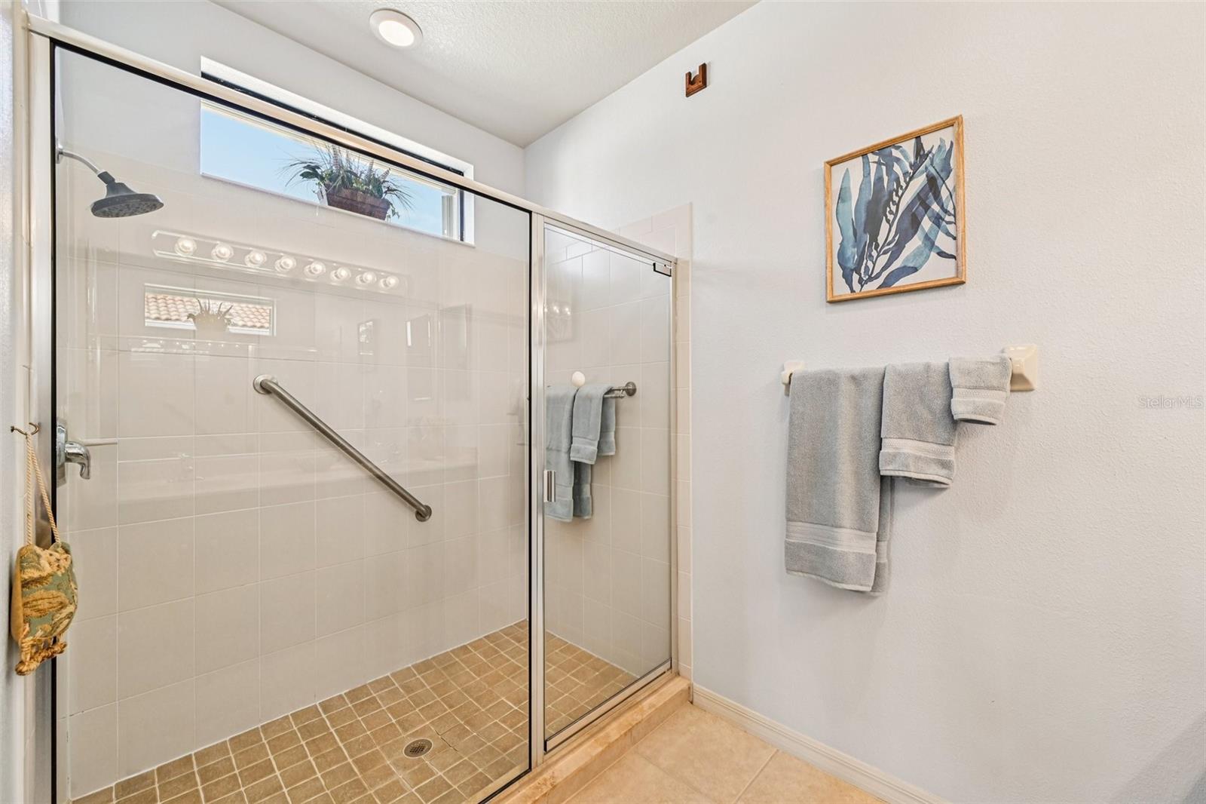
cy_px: 402
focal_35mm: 14
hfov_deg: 104.3
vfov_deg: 81.2
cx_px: 603
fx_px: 469
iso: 400
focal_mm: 14
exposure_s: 1/60
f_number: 8
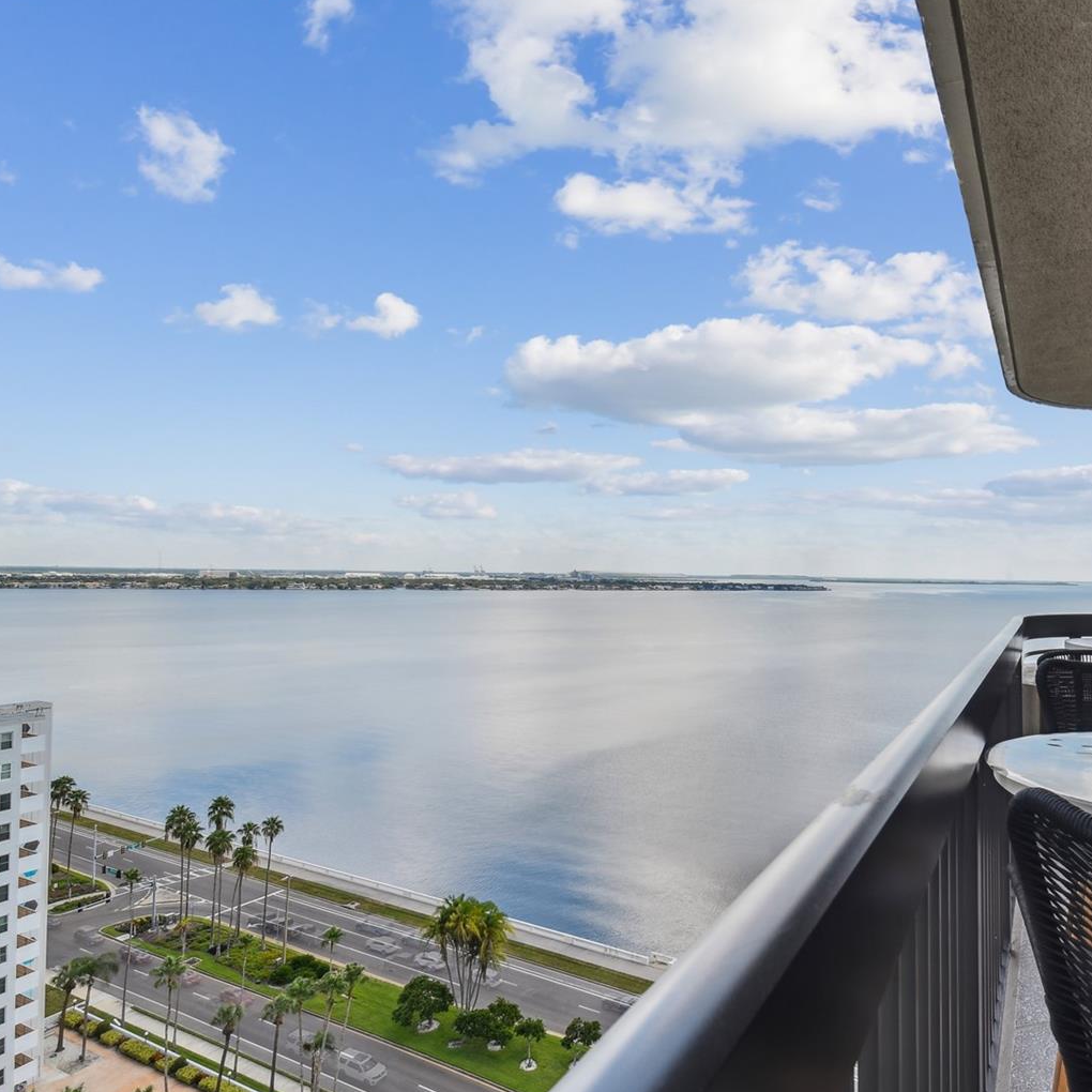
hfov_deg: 74.1
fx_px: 714
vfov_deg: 74.8
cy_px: 560
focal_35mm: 20
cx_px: 646
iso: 100
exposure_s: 1/125
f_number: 7.1
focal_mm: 10
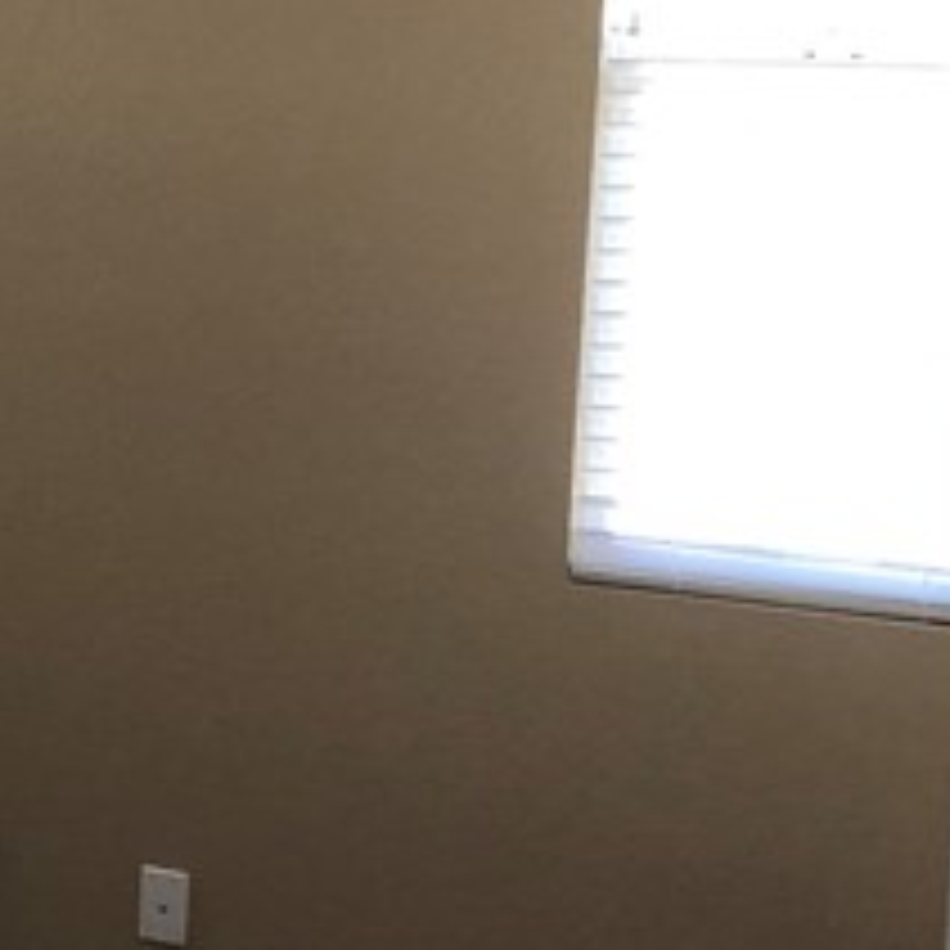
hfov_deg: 20.1
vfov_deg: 22.8
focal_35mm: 75
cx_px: -446
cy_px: 207
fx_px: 2329
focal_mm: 3.99
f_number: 1.8
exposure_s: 1/20
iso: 40
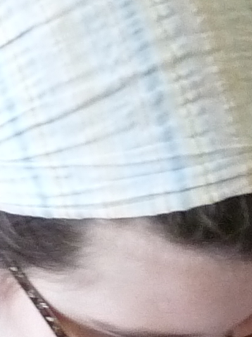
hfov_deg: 7.6
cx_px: 492
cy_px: 538
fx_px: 1826
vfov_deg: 10.1
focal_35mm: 188
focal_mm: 4.8
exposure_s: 1/25
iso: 400
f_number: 2.8
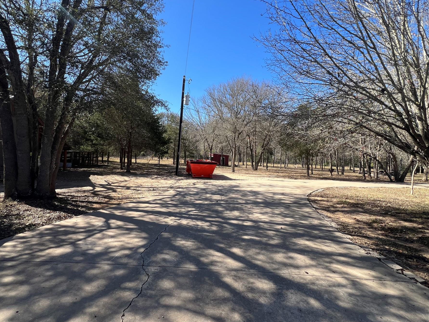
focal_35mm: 15
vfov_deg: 81.7
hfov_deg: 98.1
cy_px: 154
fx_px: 186
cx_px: 223
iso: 32
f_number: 1.8
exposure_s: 1/690
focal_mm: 1.57
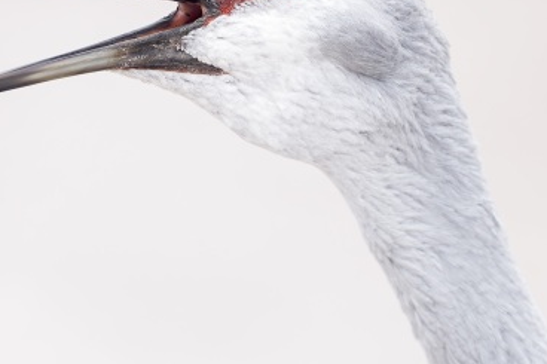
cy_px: 189
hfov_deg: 2.3
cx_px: 187
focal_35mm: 913
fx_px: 13866
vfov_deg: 1.5
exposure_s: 1/1250
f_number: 4
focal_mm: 420
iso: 2000
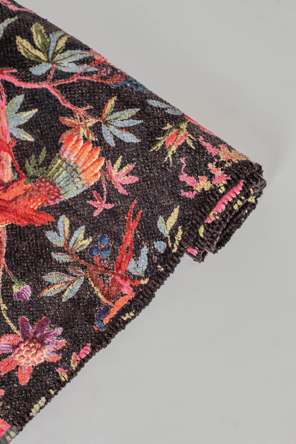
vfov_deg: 18.3
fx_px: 1381
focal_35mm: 112
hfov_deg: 12.2
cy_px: 222
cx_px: 148
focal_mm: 75
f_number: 4.5
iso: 320
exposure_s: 1/160
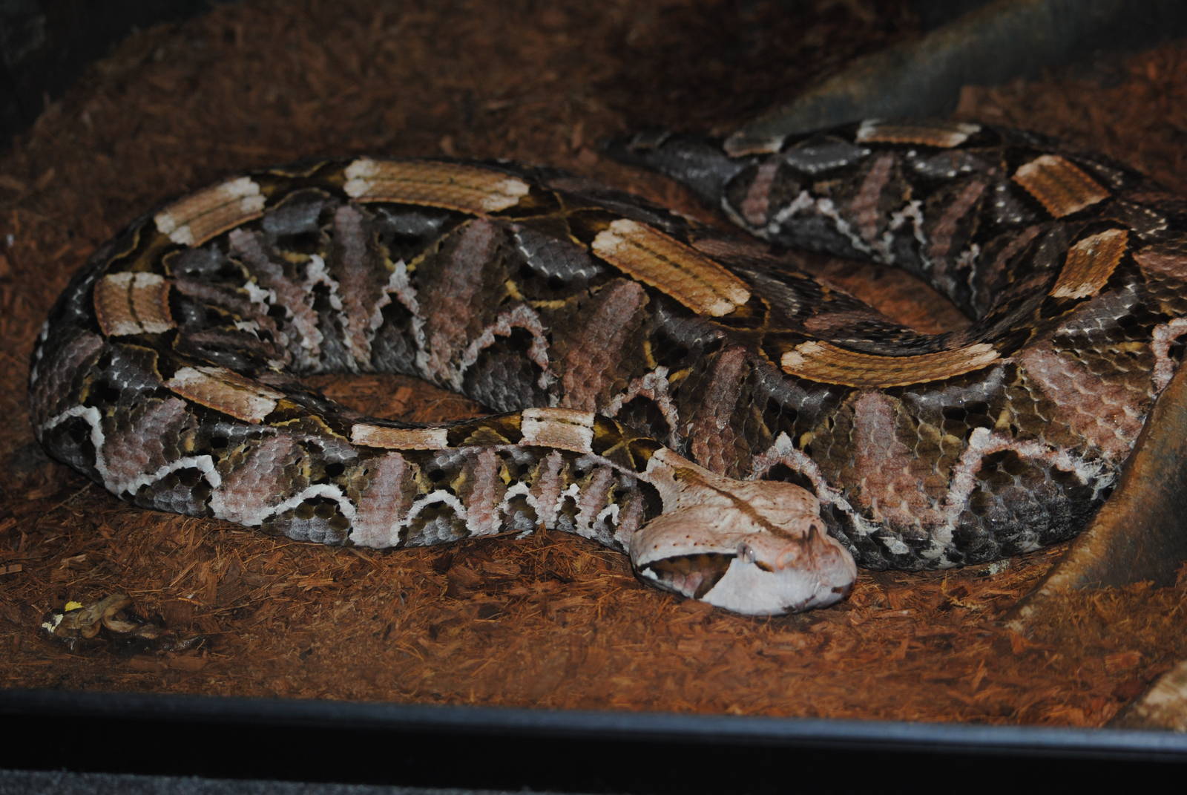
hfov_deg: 24.6
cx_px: 594
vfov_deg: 16.6
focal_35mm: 82
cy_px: 398
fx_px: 2723
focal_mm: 55
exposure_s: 1/60
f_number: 4.5
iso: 200
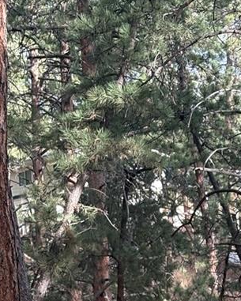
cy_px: 446
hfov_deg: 9.5
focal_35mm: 160
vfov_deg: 11.6
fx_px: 1426
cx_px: 312
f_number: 1.6
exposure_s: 1/557
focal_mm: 5.96
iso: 50
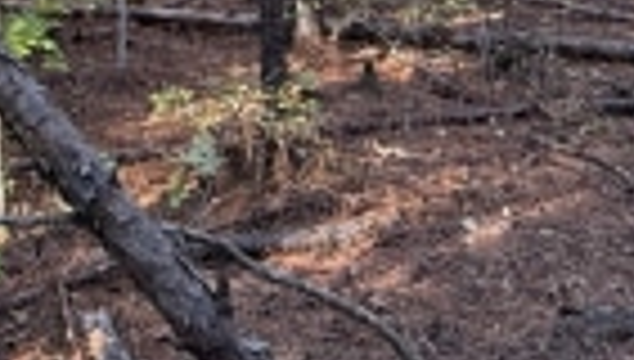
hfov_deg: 30.5
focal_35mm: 69
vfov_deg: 15.9
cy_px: -207
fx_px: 1162
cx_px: 324
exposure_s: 1/99
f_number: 2.2
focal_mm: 2.22
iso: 200
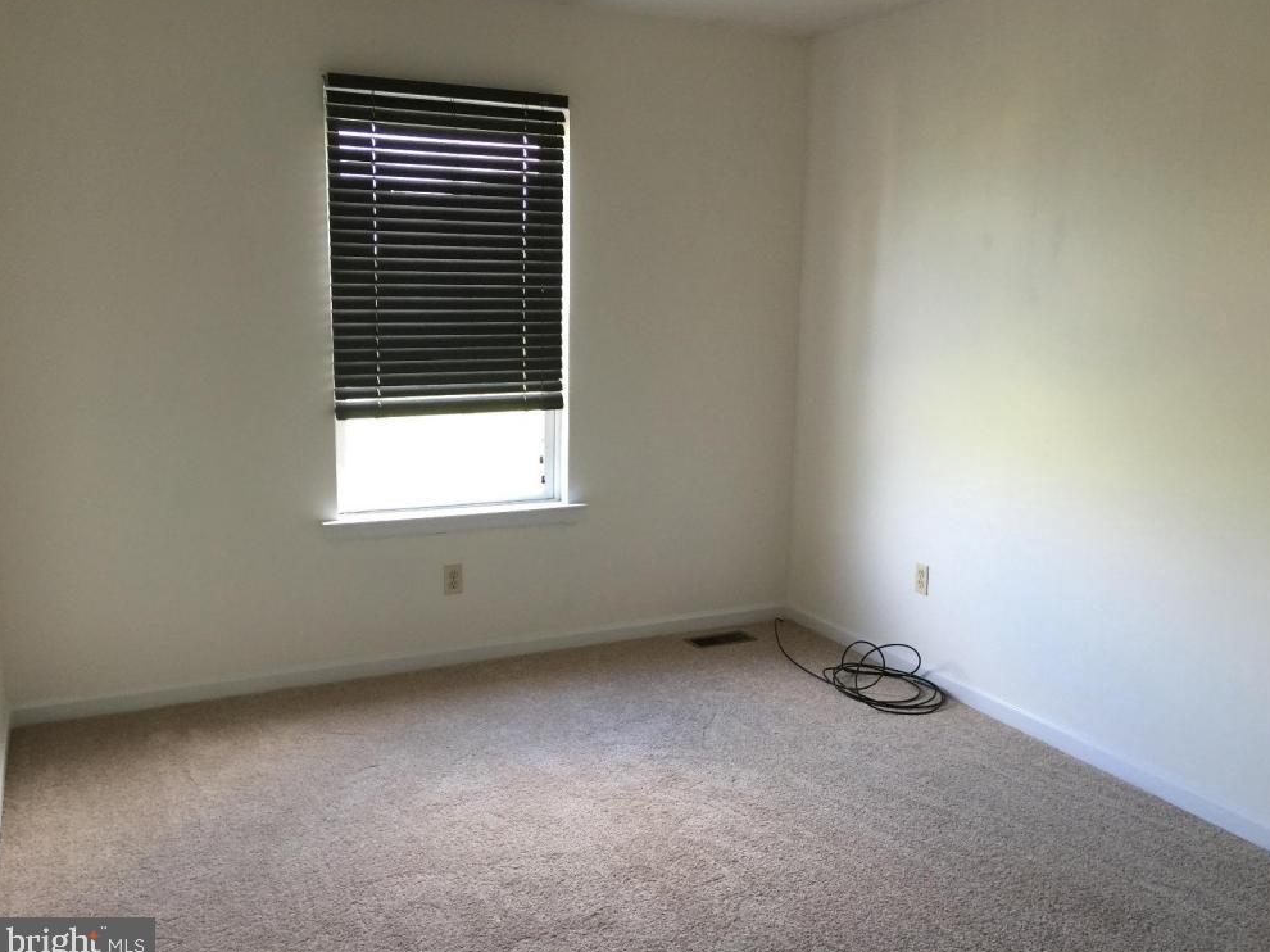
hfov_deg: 60.0
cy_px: 477
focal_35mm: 30
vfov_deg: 46.8
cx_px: 652
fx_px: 1100
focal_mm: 4.15
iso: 64
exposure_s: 1/15
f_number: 2.2
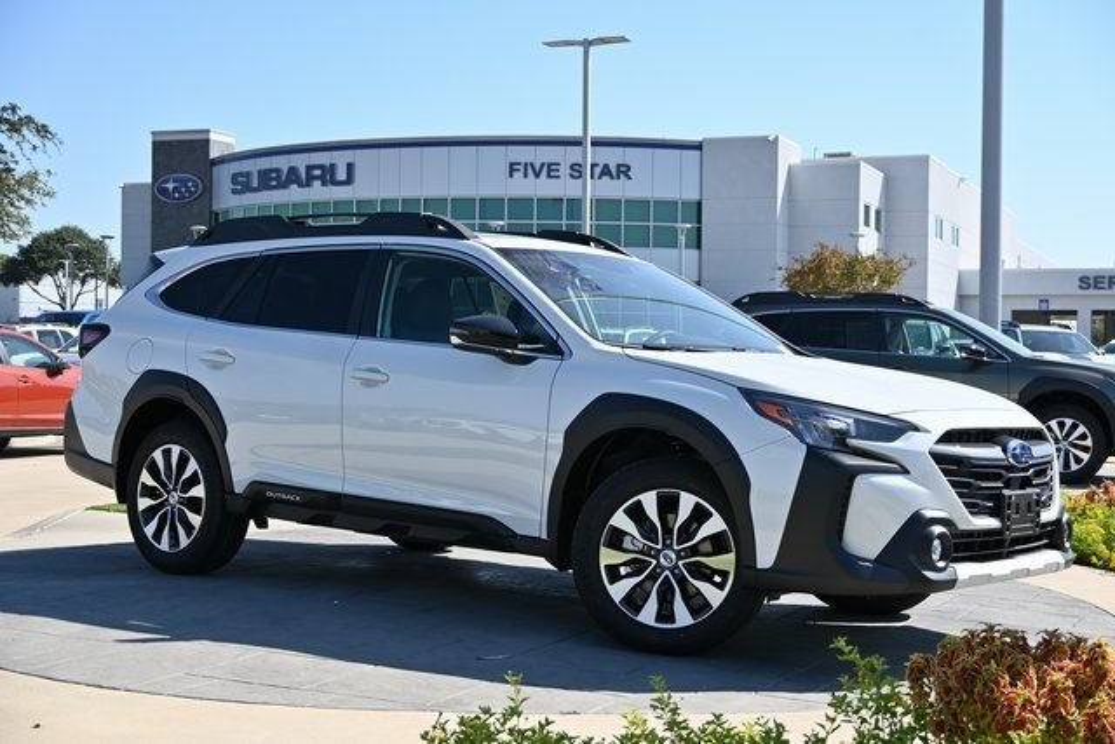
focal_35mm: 51
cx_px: 558
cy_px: 372
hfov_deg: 38.9
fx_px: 1580
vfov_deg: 26.5
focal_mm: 34
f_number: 4.2
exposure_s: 1/800
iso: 100
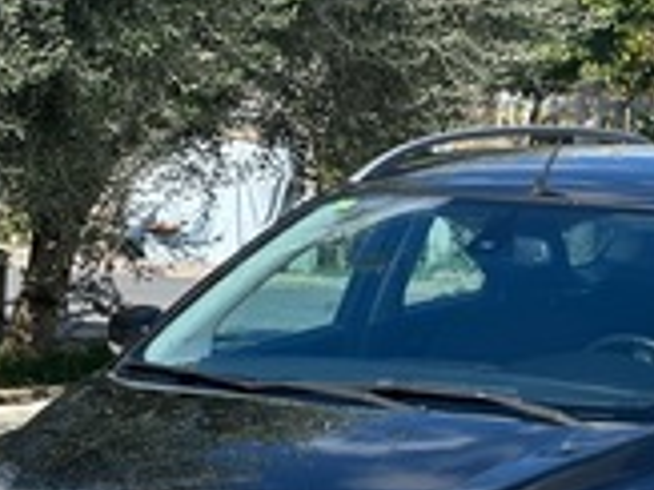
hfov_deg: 11.6
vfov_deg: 8.7
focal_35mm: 170
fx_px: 3209
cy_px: 490
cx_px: 534
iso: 32
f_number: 2.8
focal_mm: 9
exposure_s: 1/457
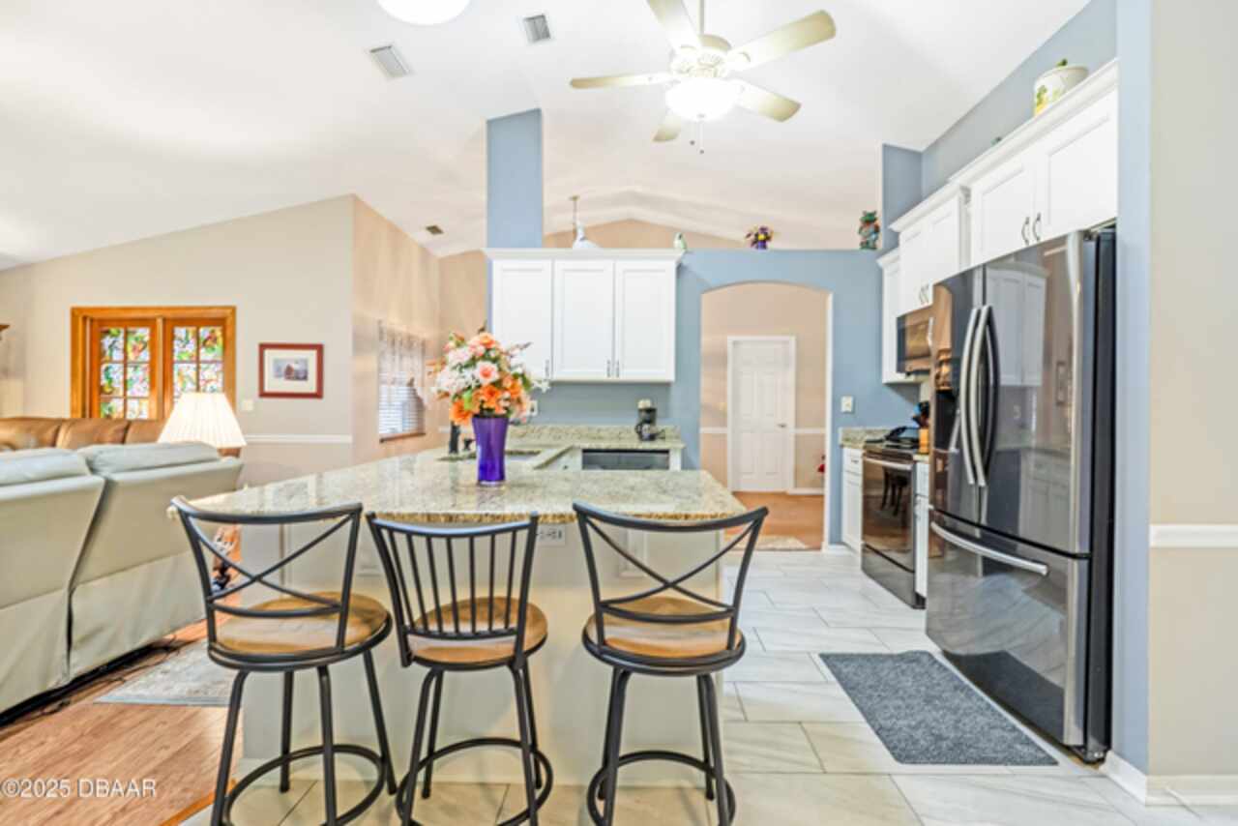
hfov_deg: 95.0
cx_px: 619
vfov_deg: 72.1
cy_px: 413
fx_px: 568
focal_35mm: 16
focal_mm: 11
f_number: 9
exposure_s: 1/30
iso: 200
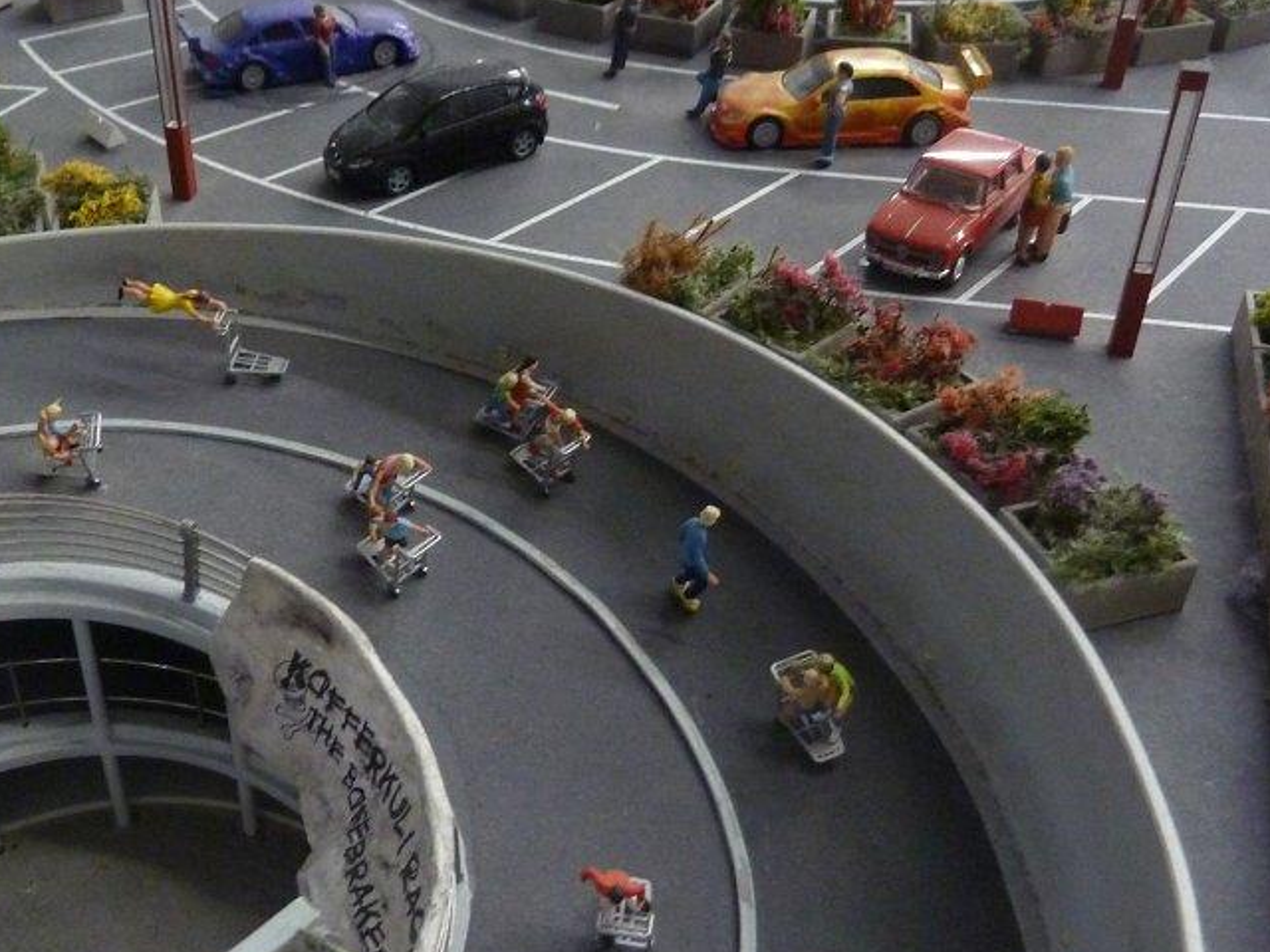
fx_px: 1468
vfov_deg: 35.6
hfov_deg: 46.3
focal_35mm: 40
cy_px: 625
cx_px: 454
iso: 400
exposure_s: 1/25
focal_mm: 4.1
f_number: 3.3
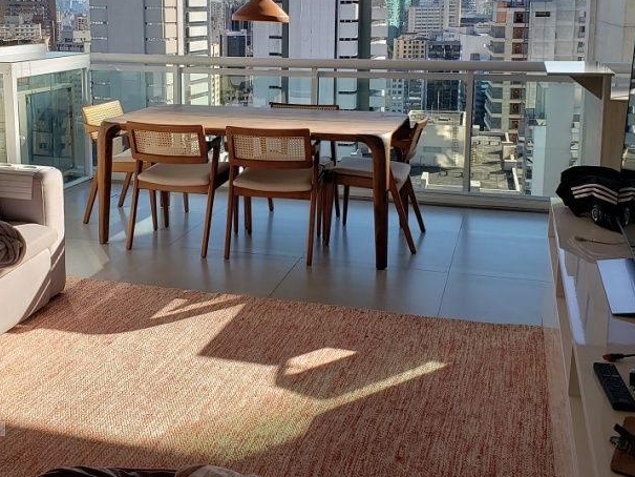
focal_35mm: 44
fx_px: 807
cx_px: 274
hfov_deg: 42.8
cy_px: 138
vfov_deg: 32.4
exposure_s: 1/1002
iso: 50
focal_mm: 4.3
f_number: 2.4
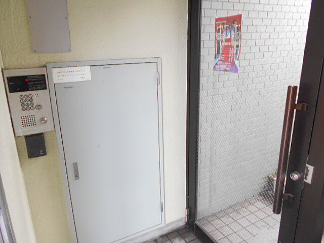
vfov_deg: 53.1
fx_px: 243
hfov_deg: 67.3
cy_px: 122
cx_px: 162
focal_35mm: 26
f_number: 3.2
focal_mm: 4.6
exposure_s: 1/30
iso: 200
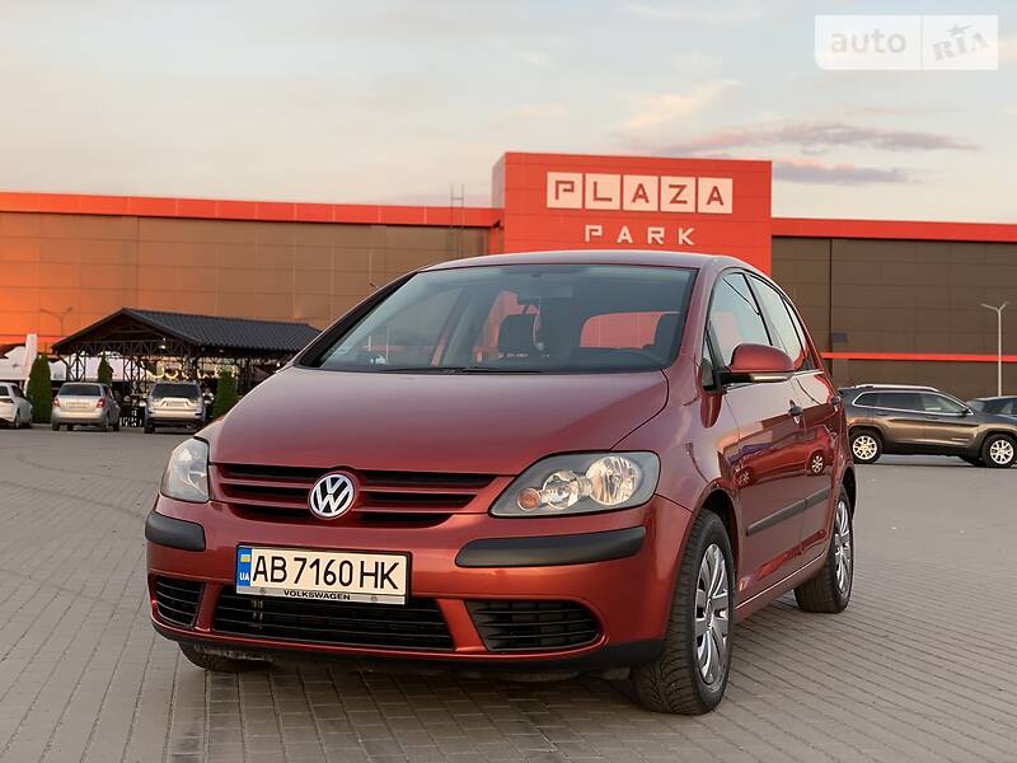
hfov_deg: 36.8
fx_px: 1528
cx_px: 508
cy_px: 382
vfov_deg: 28.0
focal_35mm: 52
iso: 40
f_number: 2.4
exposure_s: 1/122
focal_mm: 6
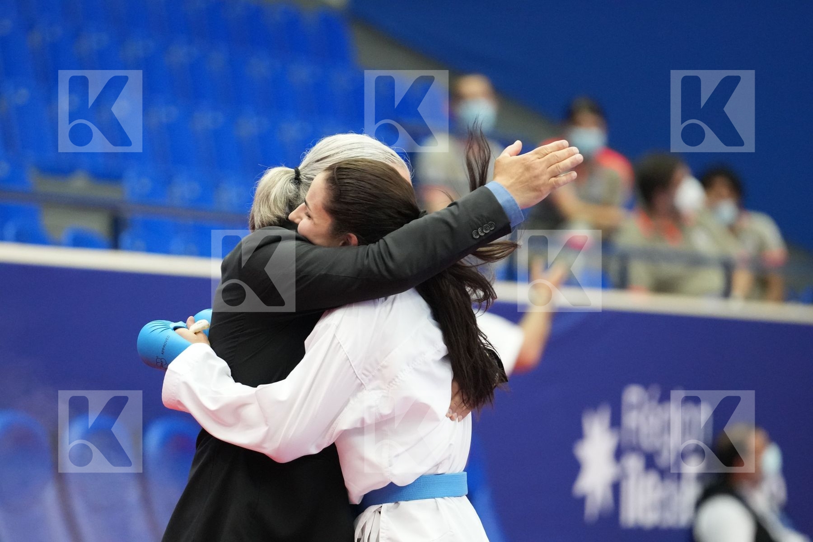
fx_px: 6774
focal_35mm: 300
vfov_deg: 4.6
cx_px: 406
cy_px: 271
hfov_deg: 6.9
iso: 5000
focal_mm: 200
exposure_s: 1/1000
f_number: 2.8
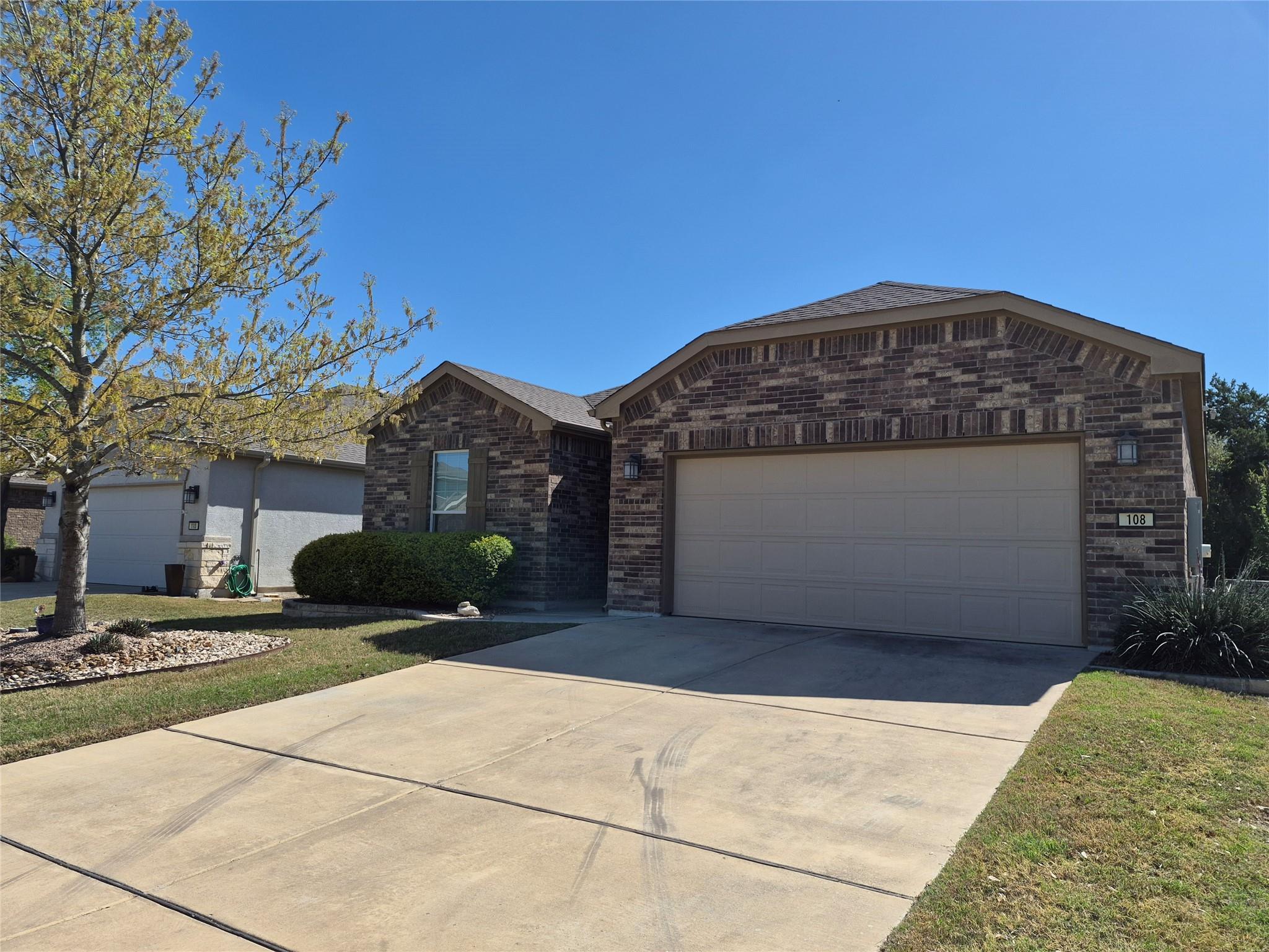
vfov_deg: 58.9
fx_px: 843
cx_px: 634
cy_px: 476
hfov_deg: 73.9
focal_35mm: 23
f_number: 1.8
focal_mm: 5.4
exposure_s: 1/6656
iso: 80
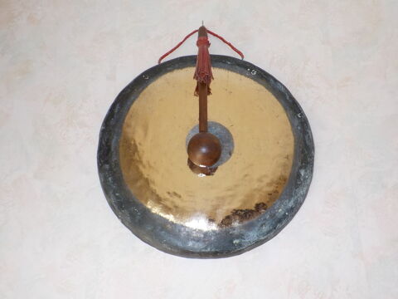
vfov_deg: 46.8
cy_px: 150
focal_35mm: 30
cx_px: 199
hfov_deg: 60.0
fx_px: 345
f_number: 3.3
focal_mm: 4.1
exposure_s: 1/200
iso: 125
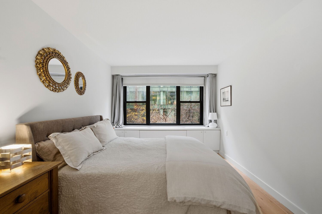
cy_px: 107
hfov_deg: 104.2
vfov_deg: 81.2
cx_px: 161
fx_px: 125
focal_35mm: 14
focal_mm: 14
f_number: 8
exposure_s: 1/4
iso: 400
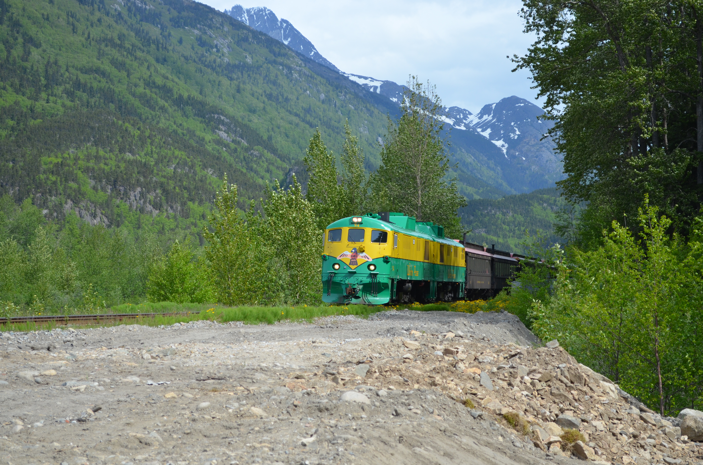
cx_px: 352
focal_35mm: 75
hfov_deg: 27.0
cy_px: 232
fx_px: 1462
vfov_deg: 18.1
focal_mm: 50
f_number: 6.3
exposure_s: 1/1600
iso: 400
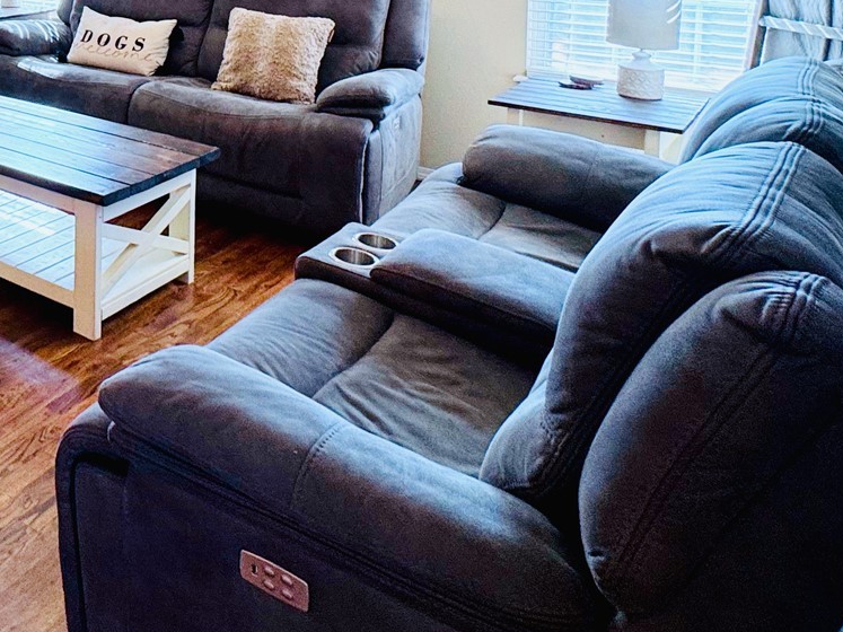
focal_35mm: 36
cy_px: -63
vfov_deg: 34.3
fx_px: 877
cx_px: -36
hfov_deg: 42.7
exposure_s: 1/120
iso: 100
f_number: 2.2
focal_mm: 2.22
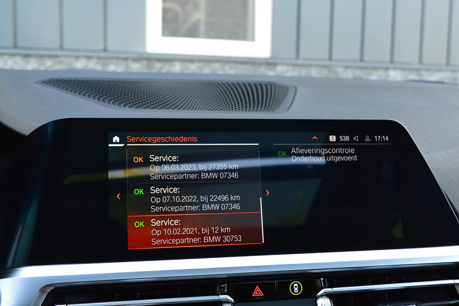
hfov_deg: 45.0
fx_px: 555
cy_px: 153
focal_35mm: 44
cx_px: 230
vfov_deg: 30.8
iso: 800
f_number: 7.1
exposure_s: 1/60
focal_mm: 29
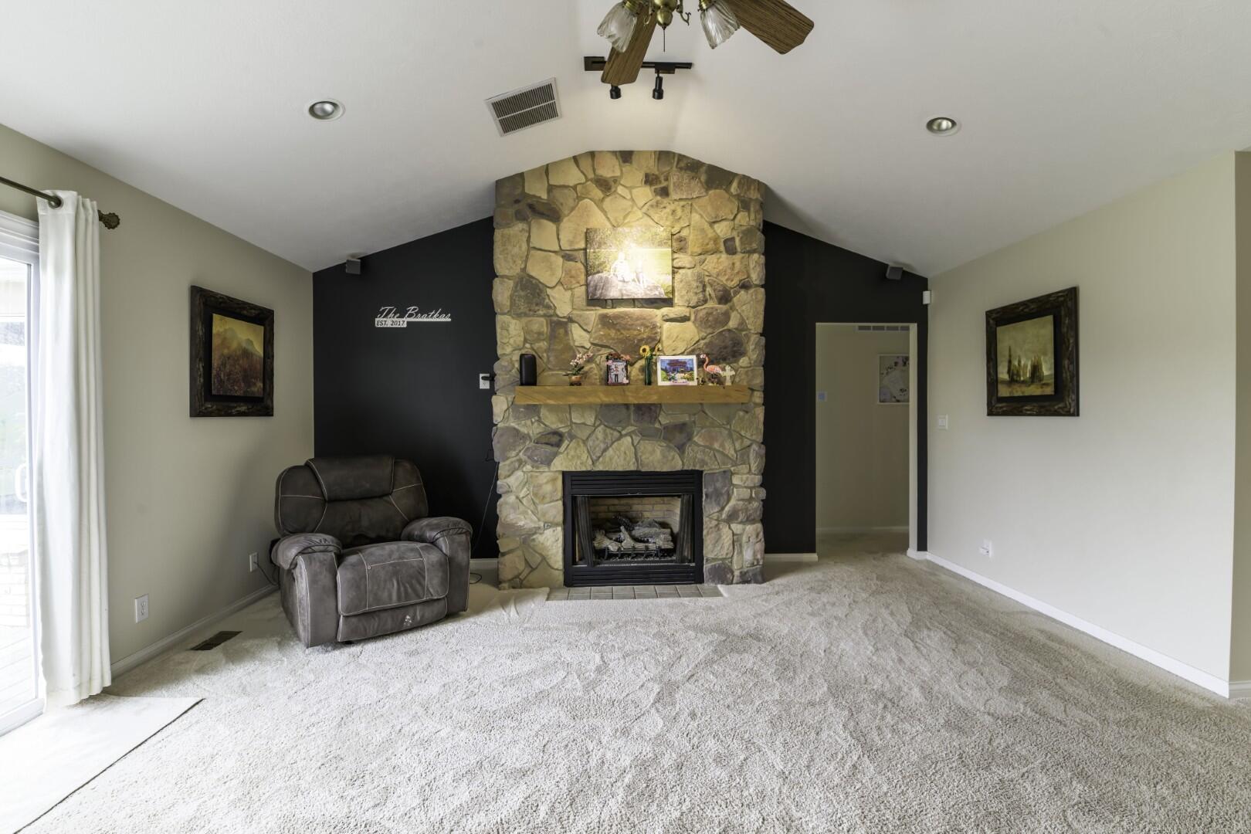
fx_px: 521
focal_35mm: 15
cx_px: 626
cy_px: 417
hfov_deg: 100.4
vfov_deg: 77.3
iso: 100
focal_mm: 15
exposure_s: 1/6
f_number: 18
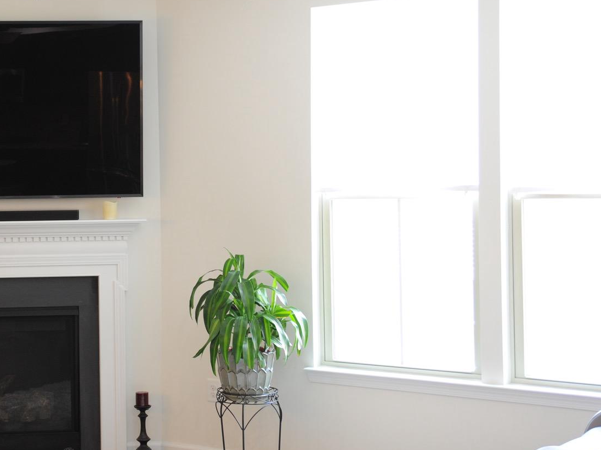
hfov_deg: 24.1
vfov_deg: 18.7
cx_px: 76
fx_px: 1372
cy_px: 199
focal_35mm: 79
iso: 1250
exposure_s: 1/50
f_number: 4
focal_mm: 44
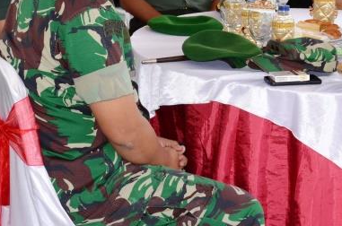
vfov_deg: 10.4
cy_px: -30
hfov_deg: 15.9
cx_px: 241
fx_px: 1222
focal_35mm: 129
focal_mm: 32
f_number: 7.1
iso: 400
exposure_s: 1/100
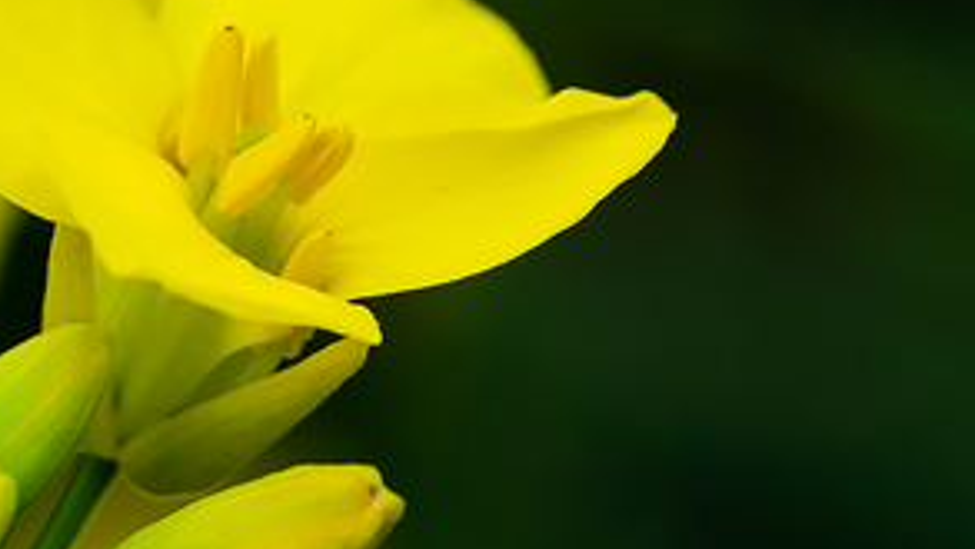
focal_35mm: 507
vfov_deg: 2.4
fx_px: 13101
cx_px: -290
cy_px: 785
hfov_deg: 4.2
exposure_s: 1/160
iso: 320
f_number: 9
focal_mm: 105
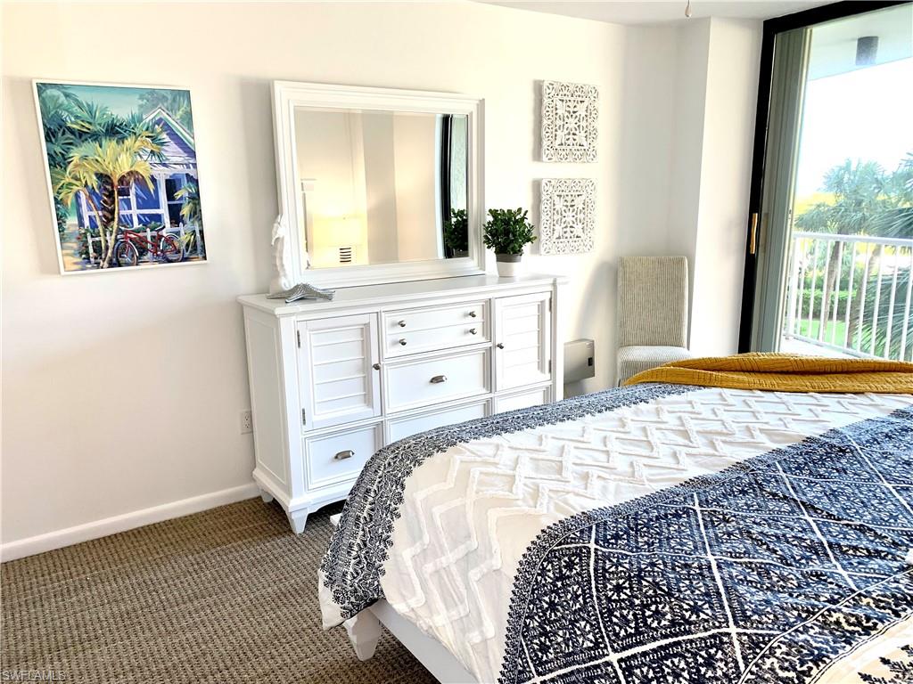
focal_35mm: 26
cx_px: 456
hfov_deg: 67.3
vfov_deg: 53.1
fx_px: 686
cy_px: 342
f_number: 1.8
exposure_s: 1/60
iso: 64
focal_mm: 4.25
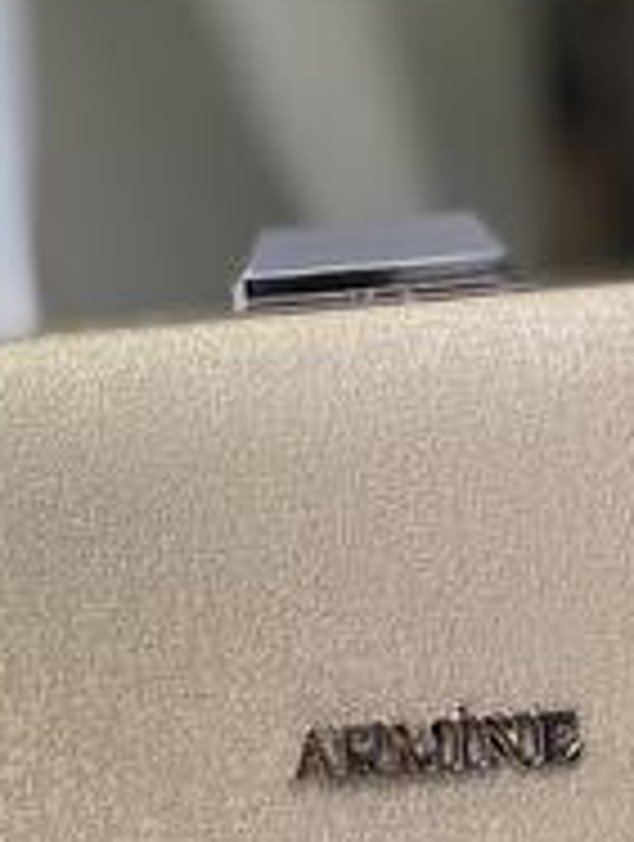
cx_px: -99
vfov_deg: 26.3
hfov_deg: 19.0
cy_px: 484
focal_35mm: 74
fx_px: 1801
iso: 50
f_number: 1.8
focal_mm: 4.25
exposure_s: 1/100
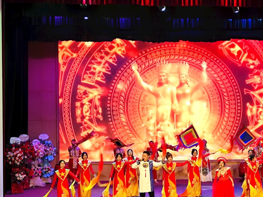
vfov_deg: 16.6
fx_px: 676
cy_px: 119
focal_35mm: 89
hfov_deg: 21.8
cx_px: 201
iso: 200
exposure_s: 1/50
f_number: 1.65
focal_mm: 6.19
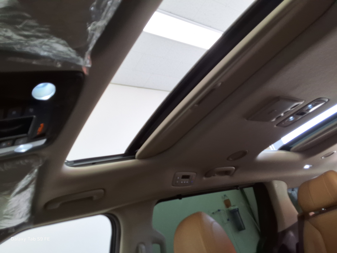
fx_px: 273
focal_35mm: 28
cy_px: 126
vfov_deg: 49.7
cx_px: 168
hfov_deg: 63.4
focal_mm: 2.91
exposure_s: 1/120
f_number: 1.9
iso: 32
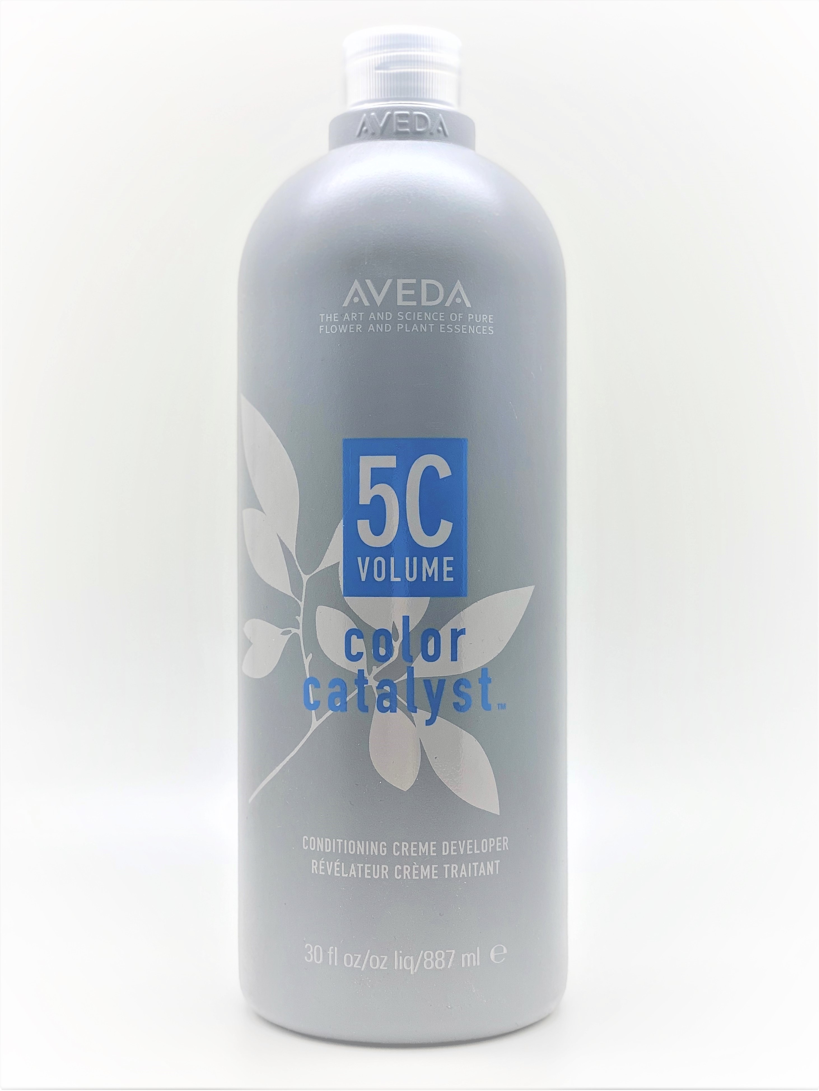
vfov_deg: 36.8
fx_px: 1640
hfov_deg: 28.0
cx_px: 410
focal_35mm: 52
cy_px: 546
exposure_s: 1/120
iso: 20
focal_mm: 6
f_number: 2
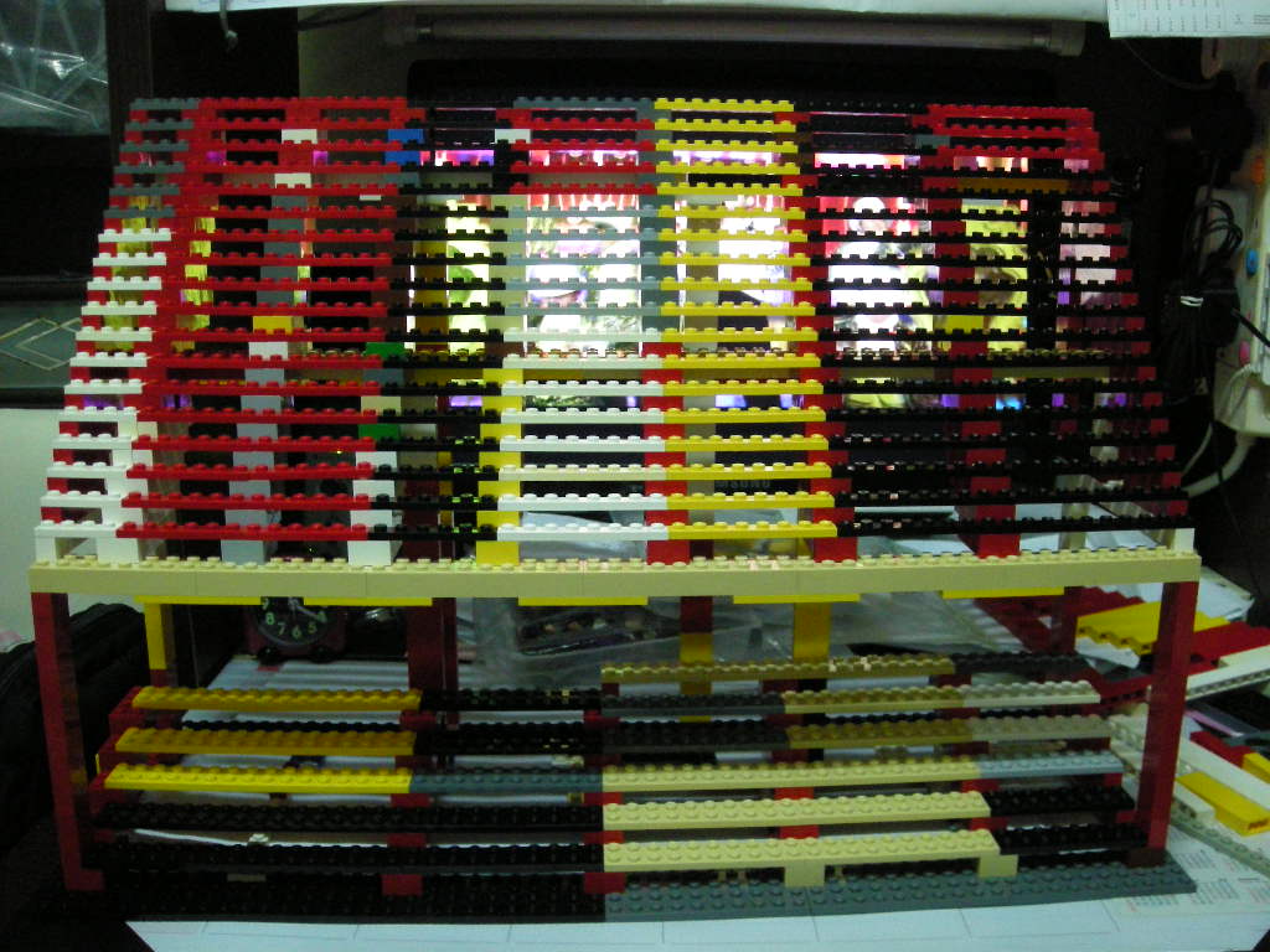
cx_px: 635
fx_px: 1284
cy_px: 476
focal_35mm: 35
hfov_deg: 52.6
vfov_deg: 40.7
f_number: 2.8
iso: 400
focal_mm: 5.7
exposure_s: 1/17.3
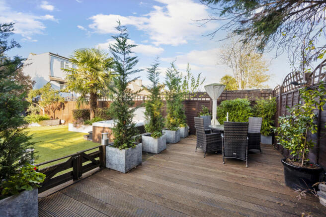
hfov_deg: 100.4
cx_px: 163
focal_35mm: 15
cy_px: 108
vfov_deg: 77.2
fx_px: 136
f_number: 8
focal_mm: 15
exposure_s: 1/50
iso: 200
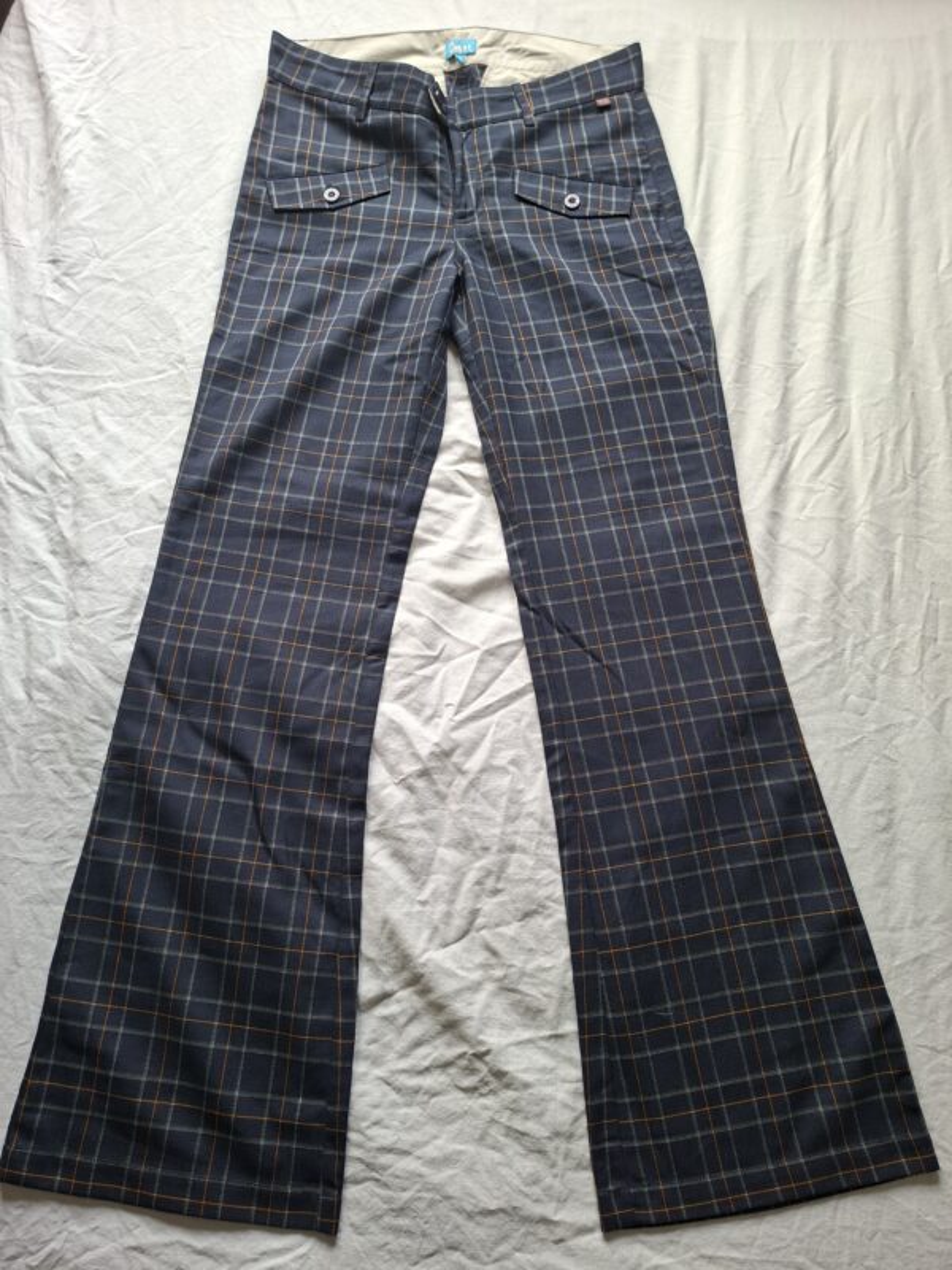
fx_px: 843
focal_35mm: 23
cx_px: 476
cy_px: 635
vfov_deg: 73.9
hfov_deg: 58.9
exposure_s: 1/100
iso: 100
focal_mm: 5.54
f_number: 1.8
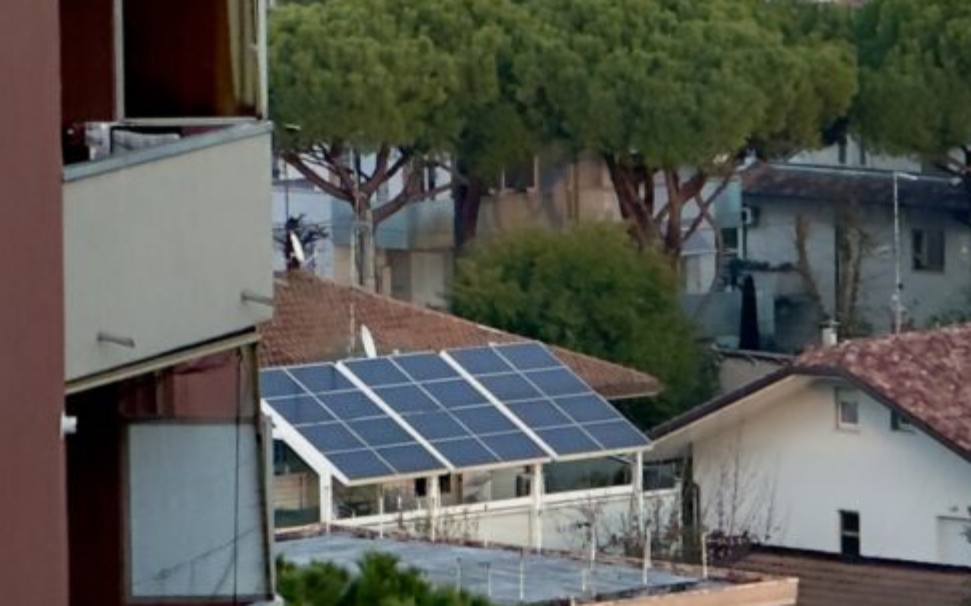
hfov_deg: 6.5
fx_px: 8547
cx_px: 927
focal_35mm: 323
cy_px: -108
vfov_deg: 4.1
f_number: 2.8
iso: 25
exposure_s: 1/312
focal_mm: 9
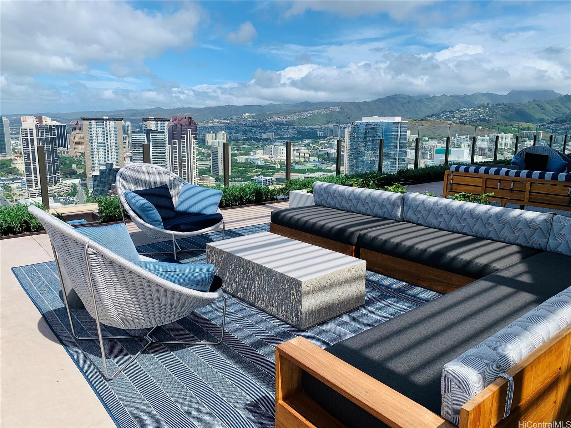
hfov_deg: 67.3
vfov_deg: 53.1
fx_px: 429
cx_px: 286
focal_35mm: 26
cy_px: 214
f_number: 1.8
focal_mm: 4.25
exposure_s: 1/2611
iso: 25
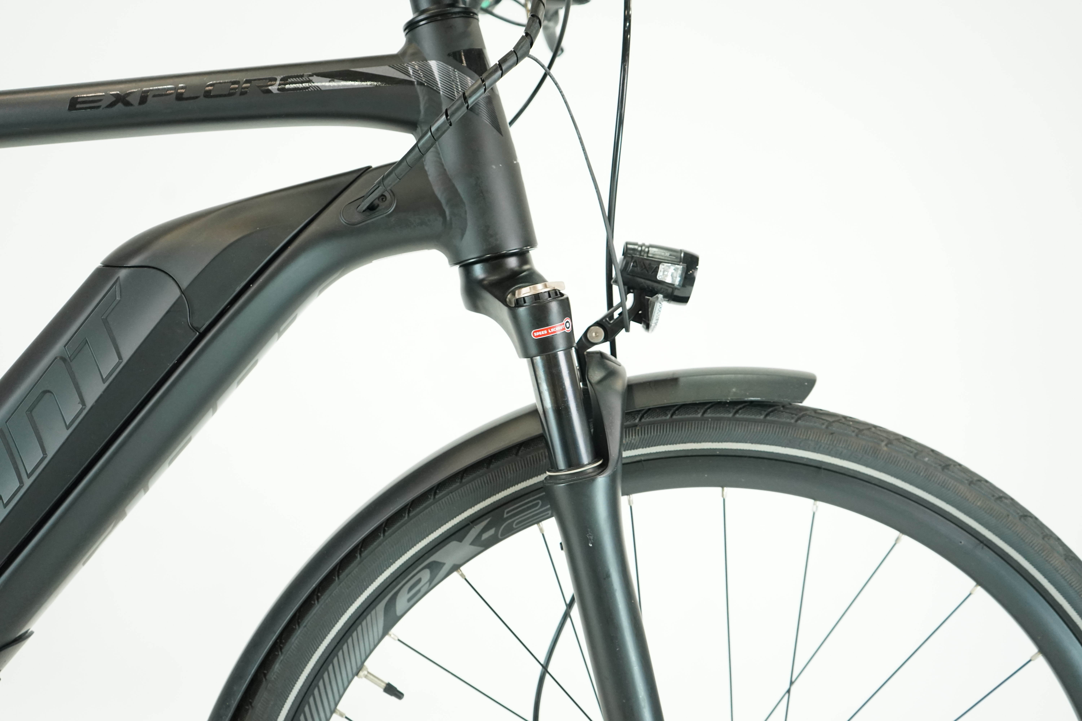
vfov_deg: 40.0
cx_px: 541
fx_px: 992
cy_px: 360
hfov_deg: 57.2
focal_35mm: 33
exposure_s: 1/200
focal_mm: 33
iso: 2000
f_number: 4.5
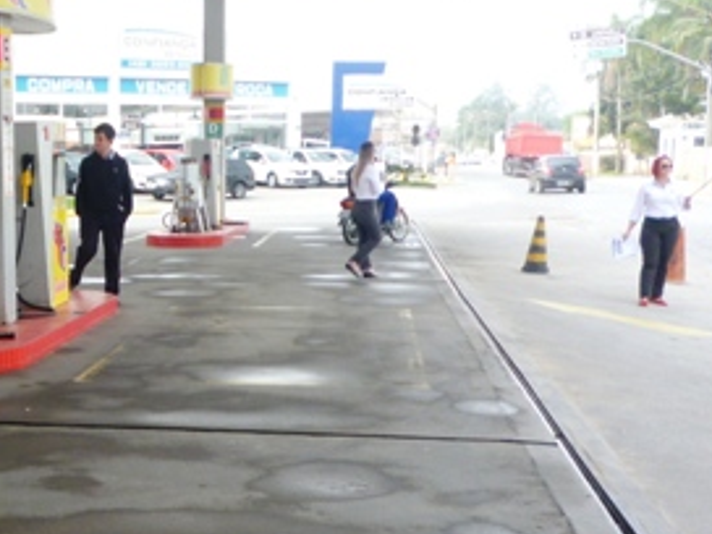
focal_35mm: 66
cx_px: 81
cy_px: 421
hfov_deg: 28.3
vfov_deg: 22.0
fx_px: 1358
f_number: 3.1
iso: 100
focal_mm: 5
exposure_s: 1/160
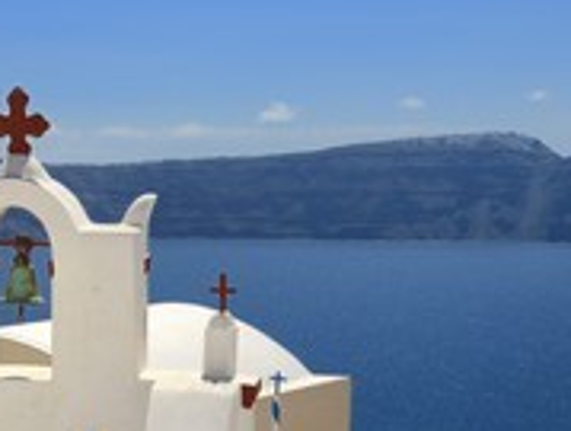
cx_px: -86
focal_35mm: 72
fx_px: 1190
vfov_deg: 20.1
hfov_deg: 24.8
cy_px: 380
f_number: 11
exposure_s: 1/250
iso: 100
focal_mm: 32
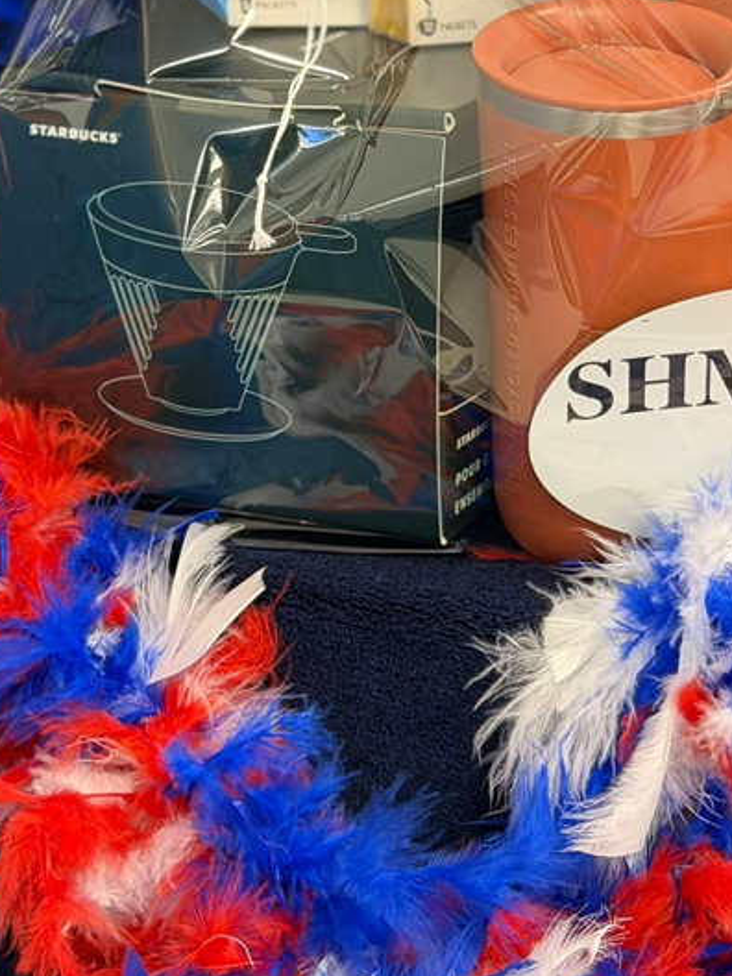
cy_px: 7
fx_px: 3073
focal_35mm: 109
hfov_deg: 13.5
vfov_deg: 17.6
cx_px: 538
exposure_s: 1/40
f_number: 1.78
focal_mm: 6.76
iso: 320
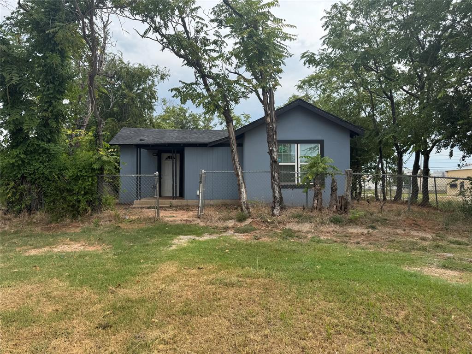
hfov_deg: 71.6
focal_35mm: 24
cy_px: 177
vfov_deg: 56.8
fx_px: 327
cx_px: 236
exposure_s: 1/1818
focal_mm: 6.76
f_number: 1.78
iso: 80
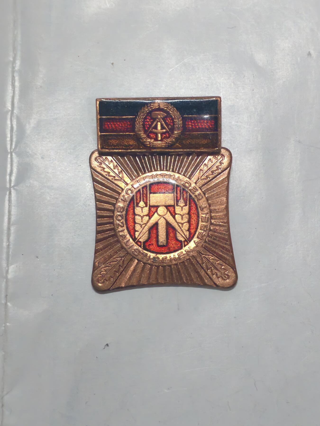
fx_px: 838
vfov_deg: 28.6
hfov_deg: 21.6
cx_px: 160
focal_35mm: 68
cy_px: 213
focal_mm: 5.52
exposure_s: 1/50
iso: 800
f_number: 1.95
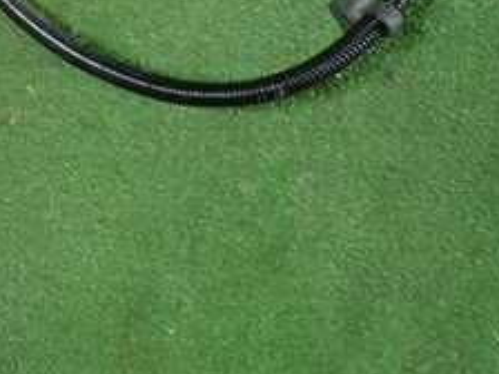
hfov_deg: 26.1
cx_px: -89
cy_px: -16
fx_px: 966
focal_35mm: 67
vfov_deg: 21.1
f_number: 2
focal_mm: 4.5
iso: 200
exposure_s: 1/30
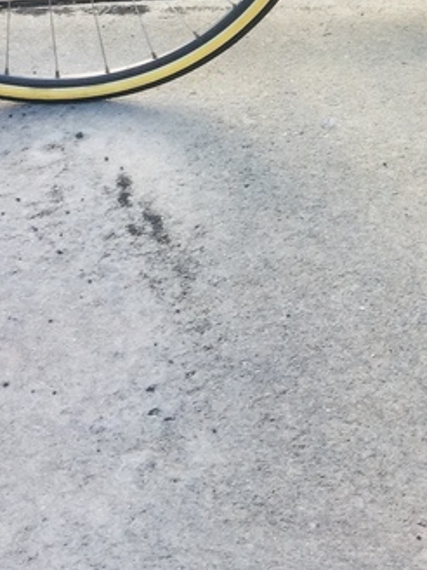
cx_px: 501
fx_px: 1365
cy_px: -127
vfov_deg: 21.7
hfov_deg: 17.1
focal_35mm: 83
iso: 32
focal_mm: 4.15
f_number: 2.2
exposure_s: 1/186
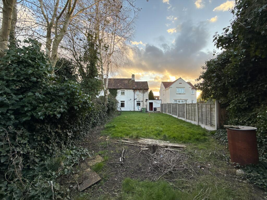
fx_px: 108
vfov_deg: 85.7
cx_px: 134
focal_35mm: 14
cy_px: 100
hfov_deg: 102.1
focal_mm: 2.22
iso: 50
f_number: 2.2
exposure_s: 1/160
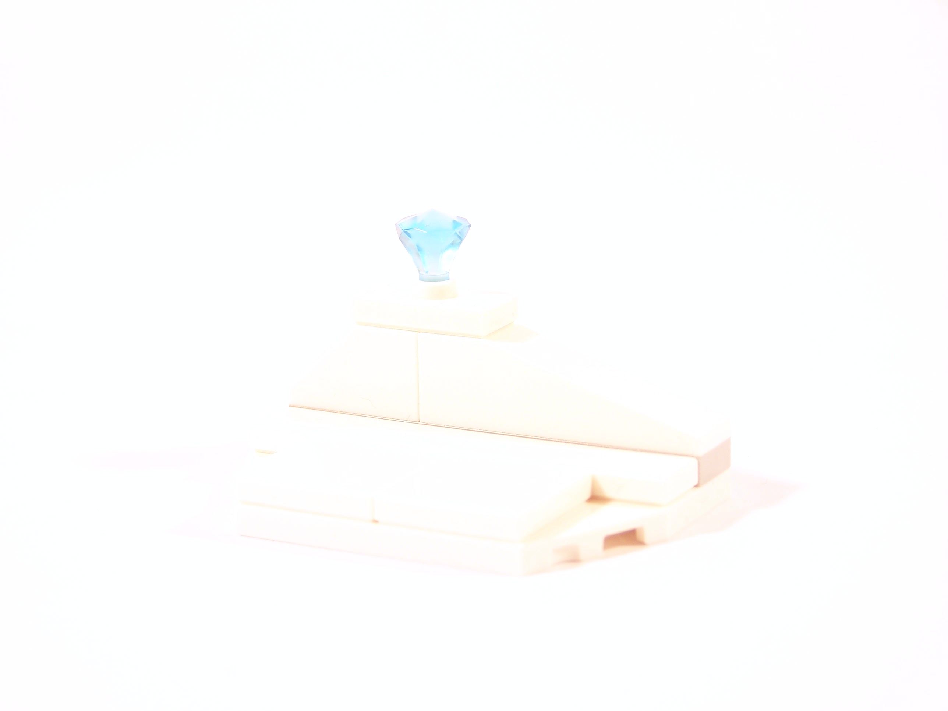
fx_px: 3204
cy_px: 356
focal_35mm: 117
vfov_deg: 12.7
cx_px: 474
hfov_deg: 16.8
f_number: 3.2
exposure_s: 1/10
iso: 100
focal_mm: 19.4
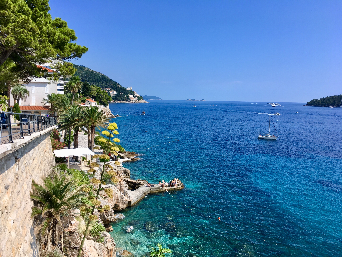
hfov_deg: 61.7
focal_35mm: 29
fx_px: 287
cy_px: 128
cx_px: 171
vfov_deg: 48.2
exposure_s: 1/1603
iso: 25
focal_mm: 4.15
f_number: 2.2
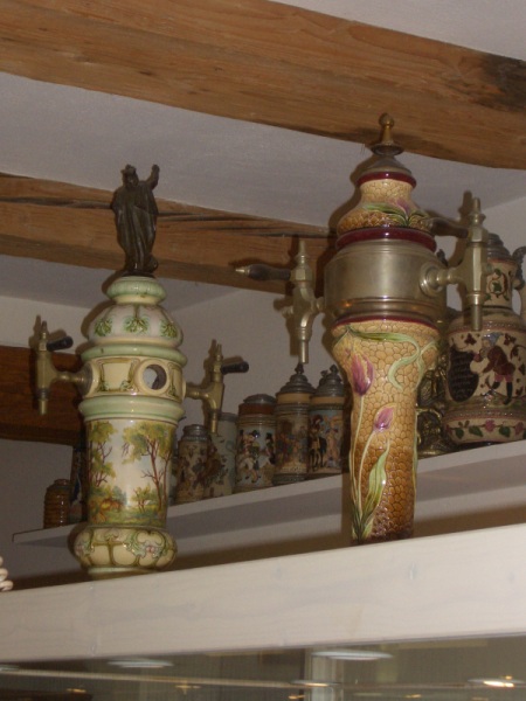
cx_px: 263
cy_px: 350
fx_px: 1783
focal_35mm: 88
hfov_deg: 16.8
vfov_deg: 22.3
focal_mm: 14.6
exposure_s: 1/60
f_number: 4.4
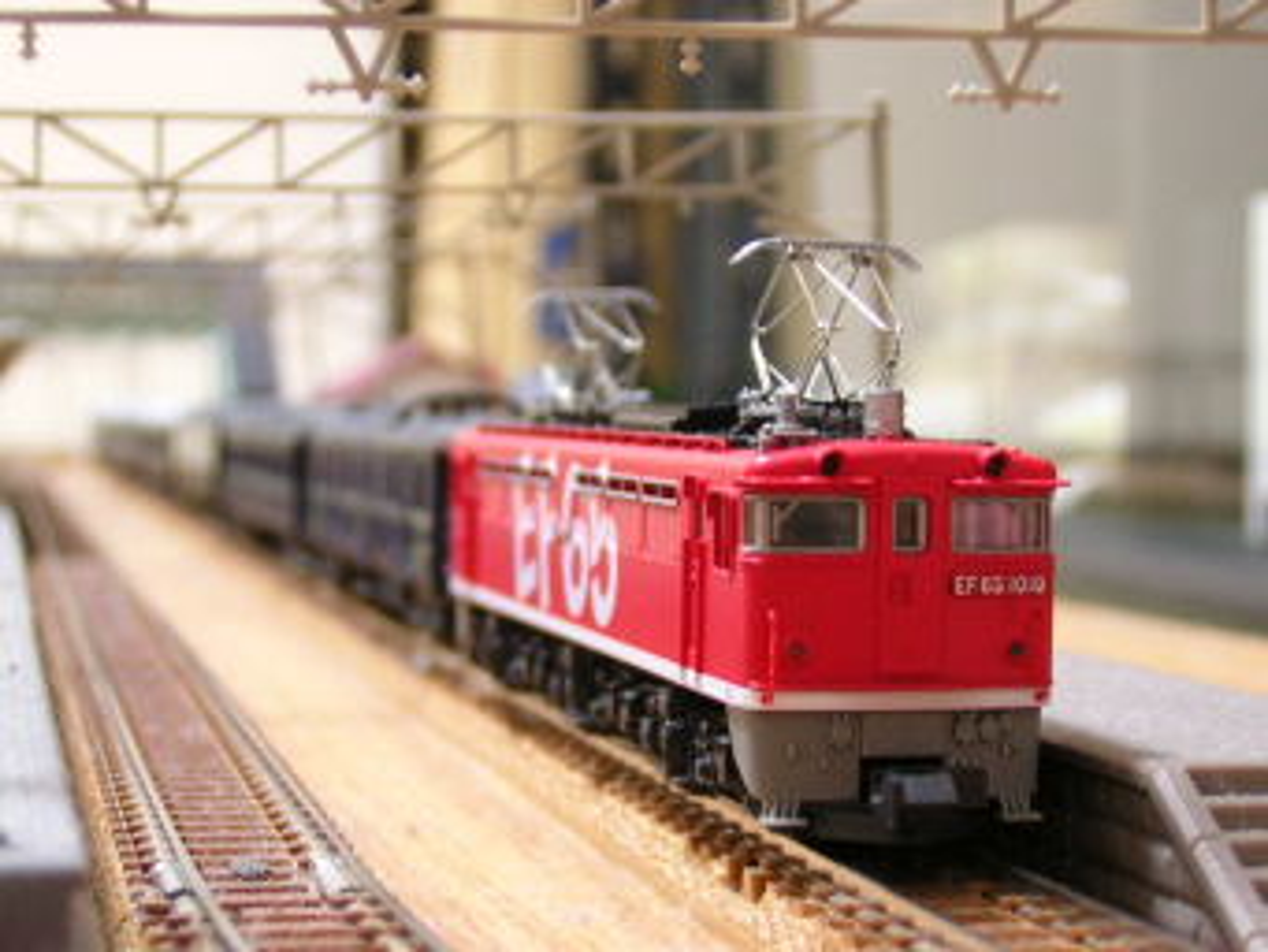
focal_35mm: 85
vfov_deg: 17.4
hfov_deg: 23.0
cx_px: 634
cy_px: 476
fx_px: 3115
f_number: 4.1
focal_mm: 11.1
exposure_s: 1/2.5
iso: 400
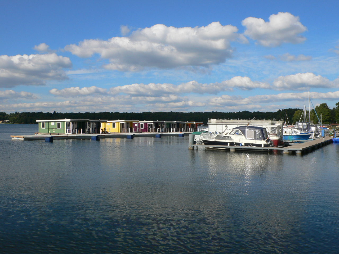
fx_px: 333
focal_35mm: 34
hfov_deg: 54.0
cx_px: 170
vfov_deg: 41.8
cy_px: 127
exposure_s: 1/500
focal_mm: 6.3
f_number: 4.9
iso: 80
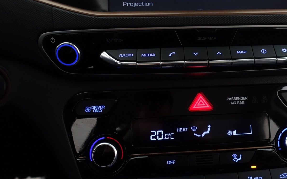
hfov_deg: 56.9
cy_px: 100
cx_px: 192
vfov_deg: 38.2
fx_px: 258
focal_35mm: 33
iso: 1000
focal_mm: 8.8
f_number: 2.5
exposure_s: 1/60
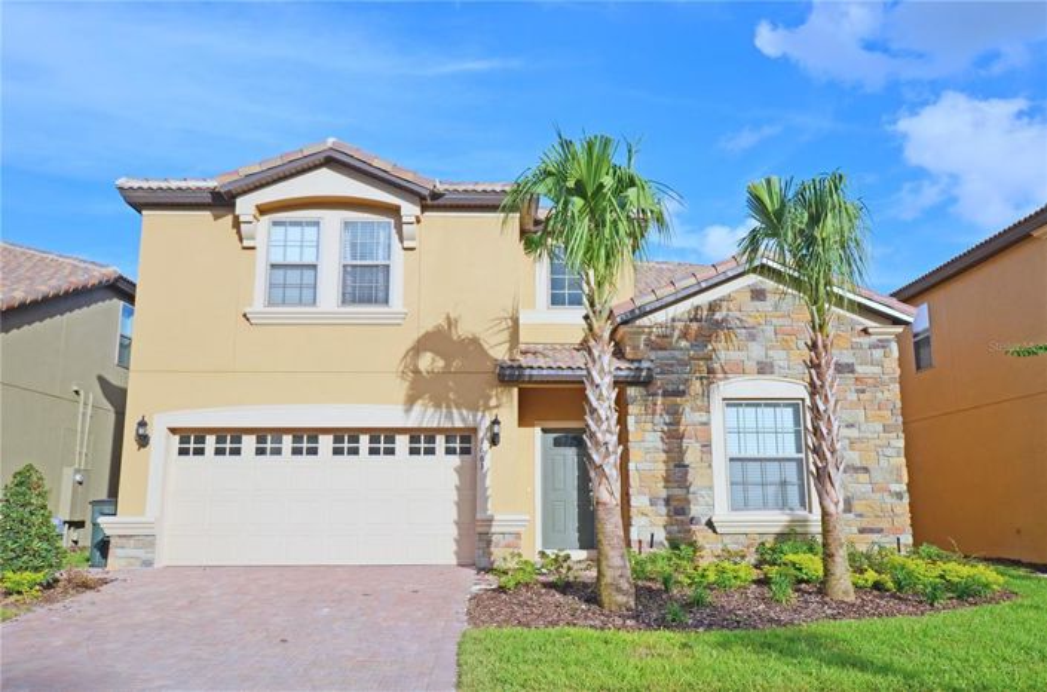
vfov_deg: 45.4
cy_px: 346
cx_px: 524
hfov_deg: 64.7
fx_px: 827
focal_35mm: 28
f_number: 9
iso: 100
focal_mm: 19
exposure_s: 1/320
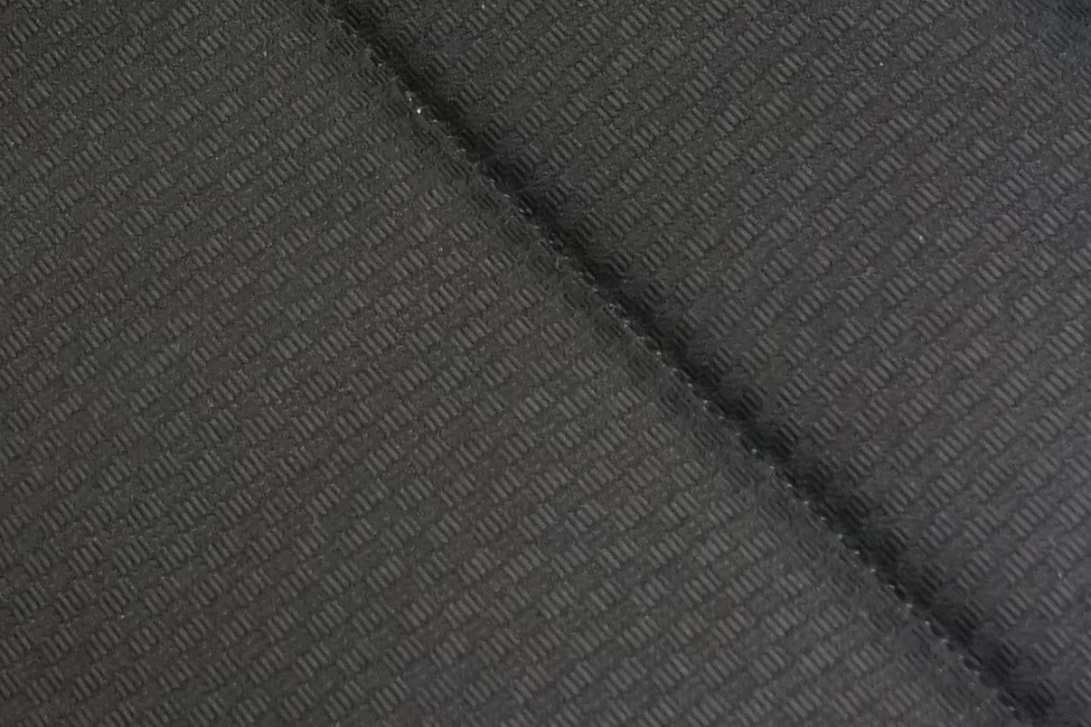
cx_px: 423
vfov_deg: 8.3
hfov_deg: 12.5
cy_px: -126
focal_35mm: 164
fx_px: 4970
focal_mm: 33
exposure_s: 1/20
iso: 2000
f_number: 5
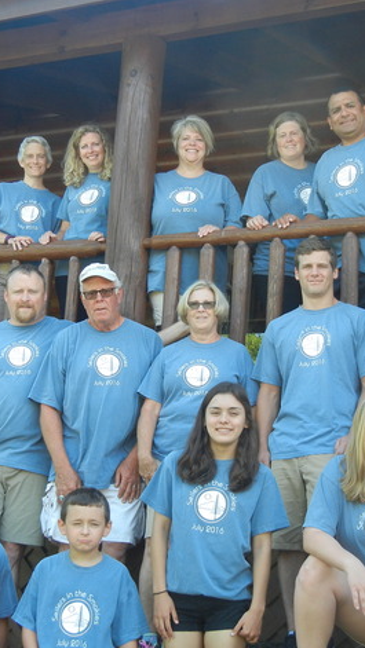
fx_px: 1118
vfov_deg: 32.3
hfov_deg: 18.5
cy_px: 337
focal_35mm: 65
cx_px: 165
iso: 160
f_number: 3.7
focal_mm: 7.1
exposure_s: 1/101
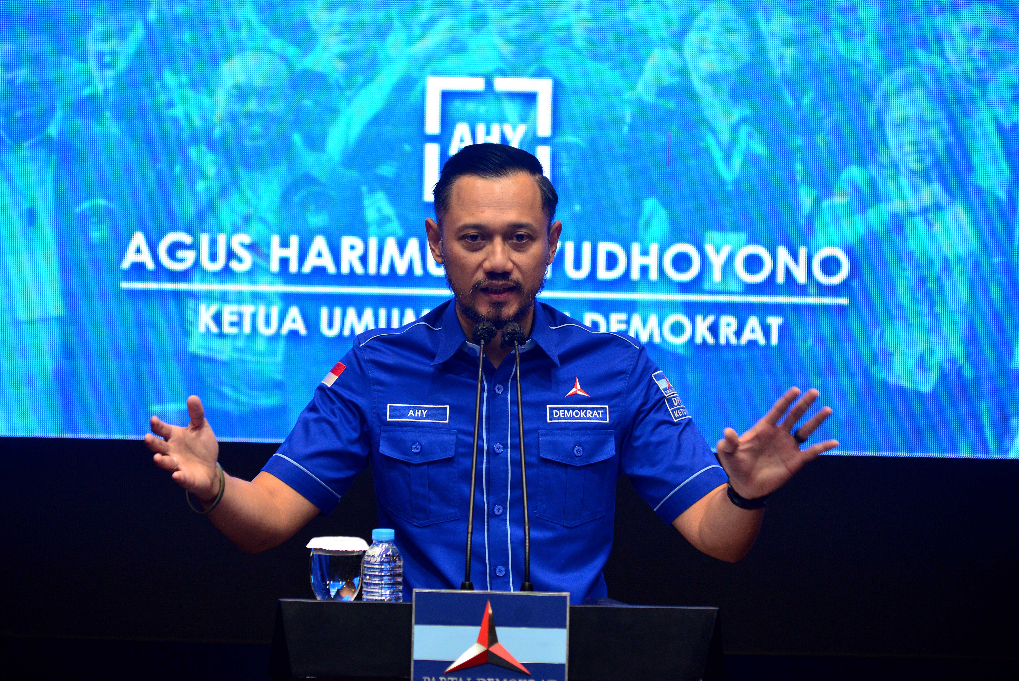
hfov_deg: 11.1
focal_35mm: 185
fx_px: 5238
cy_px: 340
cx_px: 510
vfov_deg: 7.4
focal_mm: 185
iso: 2500
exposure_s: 1/125
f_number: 5
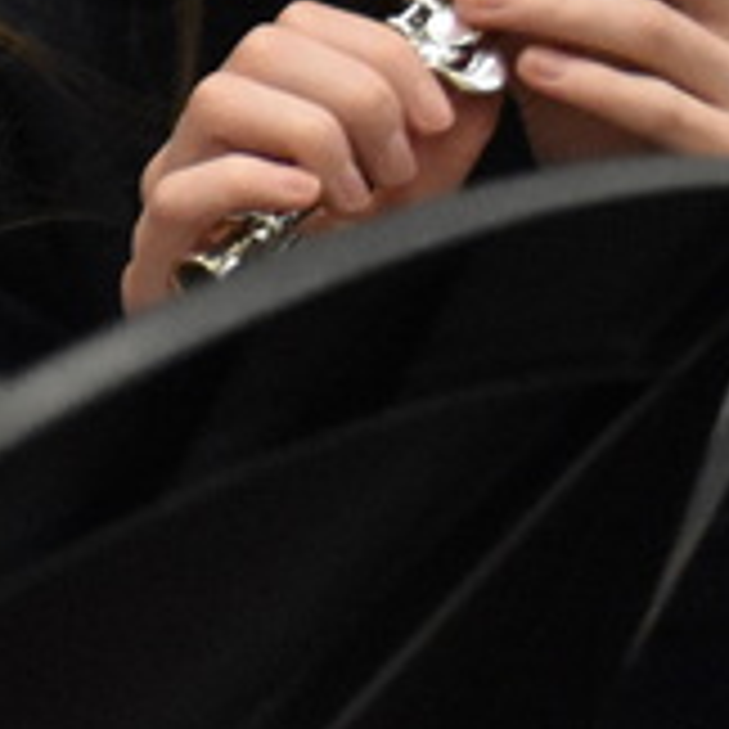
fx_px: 19204
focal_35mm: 806
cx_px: 1791
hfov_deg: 2.2
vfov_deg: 2.2
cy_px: -443
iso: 5000
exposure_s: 1/400
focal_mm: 100
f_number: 5.6
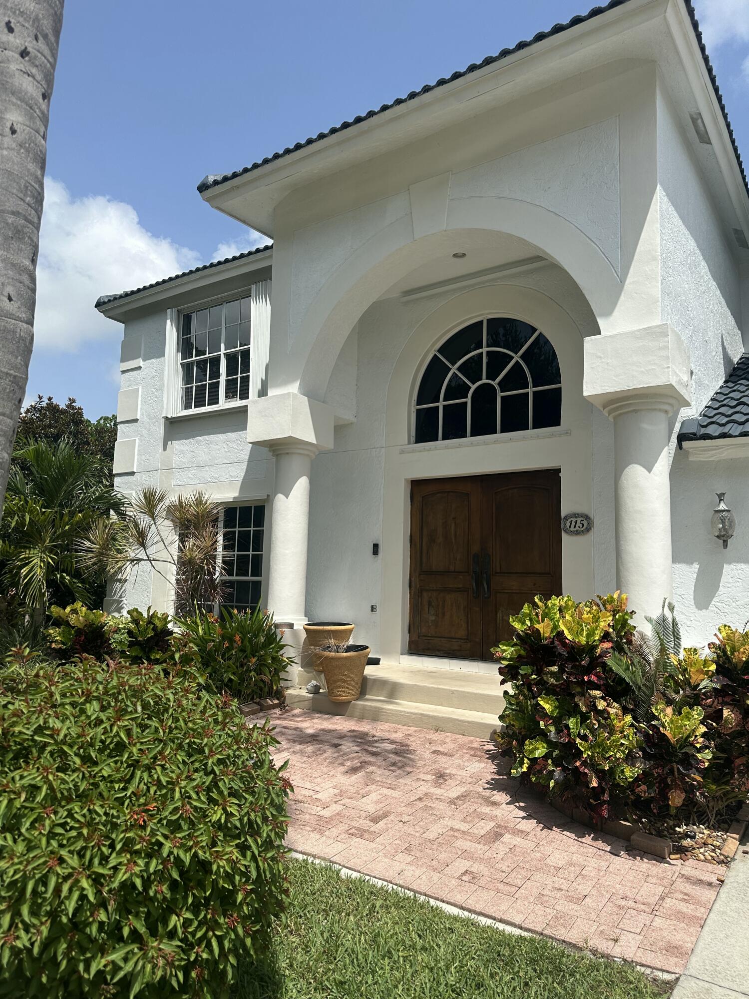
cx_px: 374
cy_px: 500
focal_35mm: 24
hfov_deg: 56.8
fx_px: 692
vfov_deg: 71.6
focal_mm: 6.86
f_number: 1.78
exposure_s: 1/5848
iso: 80
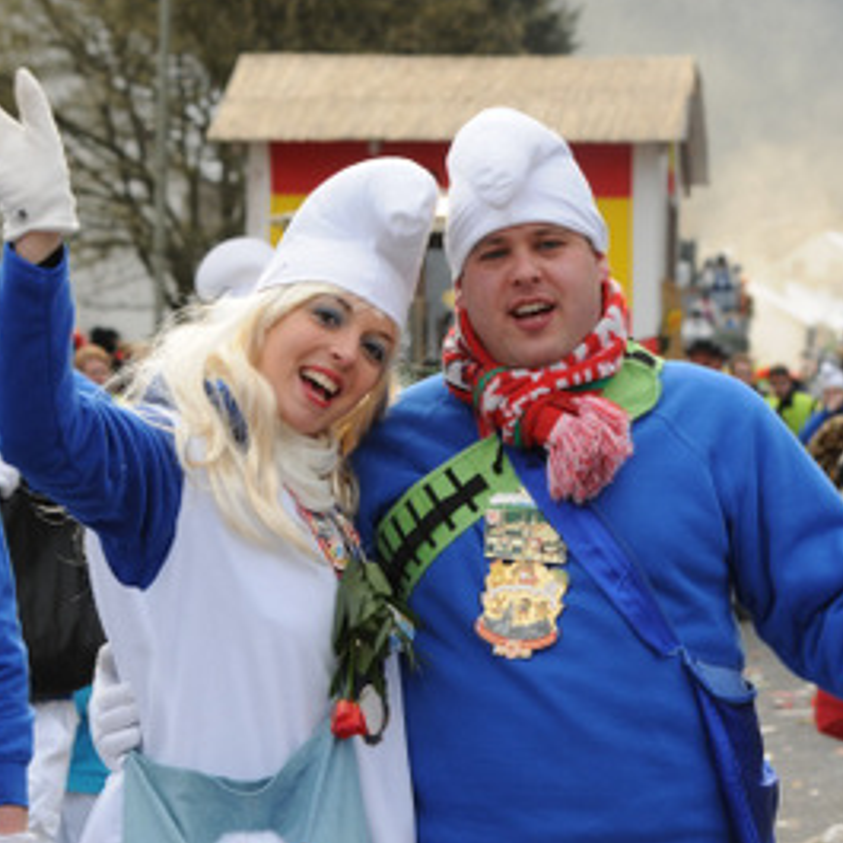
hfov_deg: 10.4
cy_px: 429
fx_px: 4629
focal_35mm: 168
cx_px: 544
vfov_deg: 10.4
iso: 200
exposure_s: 1/160
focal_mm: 70
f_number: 6.3
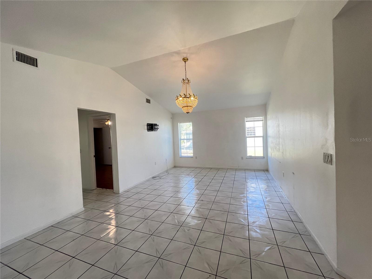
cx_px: 186
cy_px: 140
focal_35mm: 13
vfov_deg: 89.9
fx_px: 140
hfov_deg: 106.2
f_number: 1.8
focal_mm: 1.57
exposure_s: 1/120
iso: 200
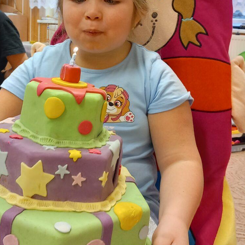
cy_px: 66
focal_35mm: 51
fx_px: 408
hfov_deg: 33.2
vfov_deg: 32.9
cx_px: 89
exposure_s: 1/33
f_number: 1.8
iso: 200
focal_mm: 4
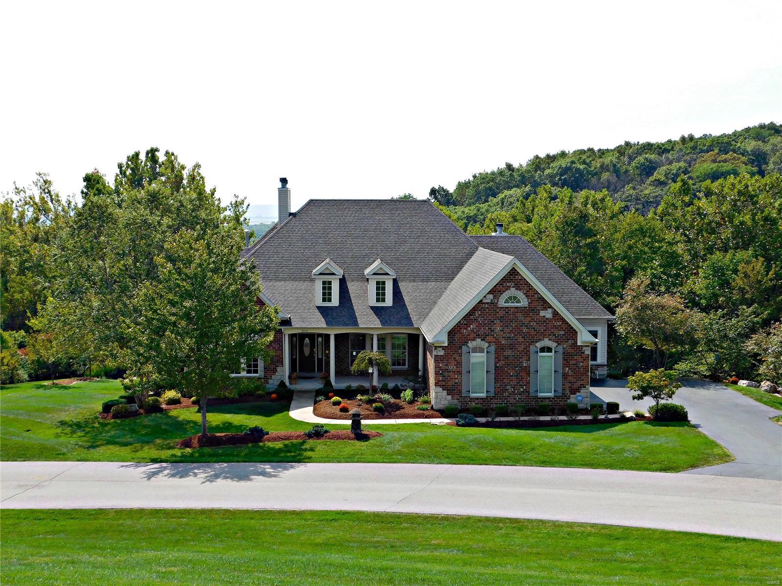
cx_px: 391
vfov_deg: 32.2
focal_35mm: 45
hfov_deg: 42.1
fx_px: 1017
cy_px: 293
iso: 125
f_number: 3.7
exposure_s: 1/1250
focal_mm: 8
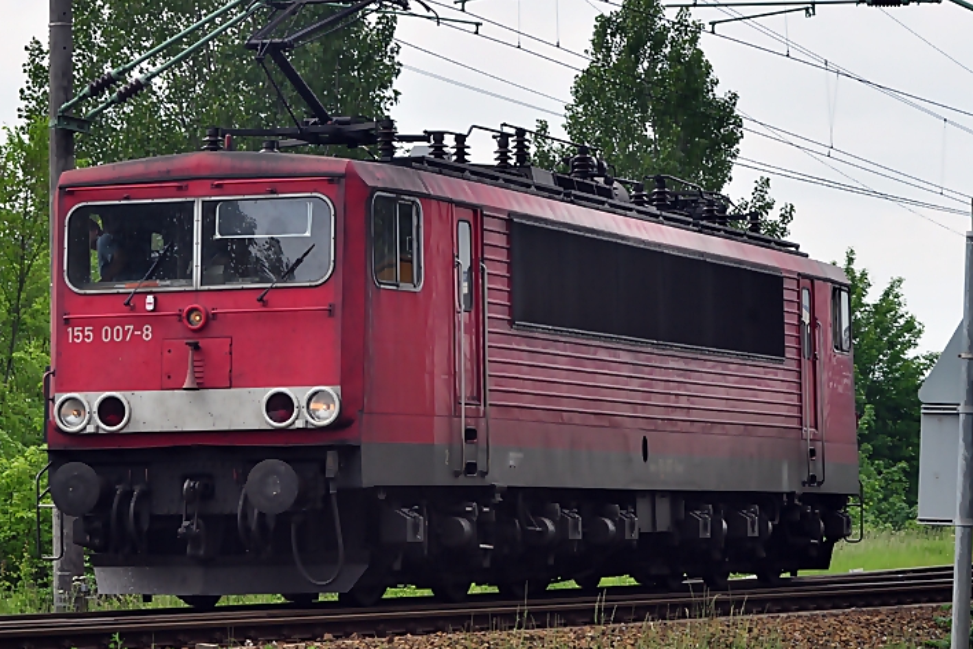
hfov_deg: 10.0
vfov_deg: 6.7
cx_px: 408
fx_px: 5560
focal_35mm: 206
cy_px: 236
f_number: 16
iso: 400
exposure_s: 1/200
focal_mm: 95
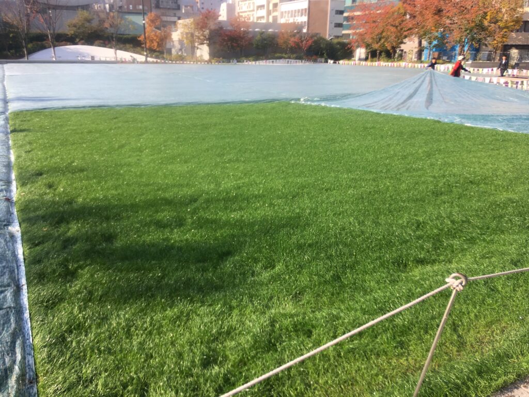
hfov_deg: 61.7
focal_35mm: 29
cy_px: 198
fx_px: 443
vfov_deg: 48.2
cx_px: 264
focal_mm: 4.15
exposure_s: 1/739
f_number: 2.2
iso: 25
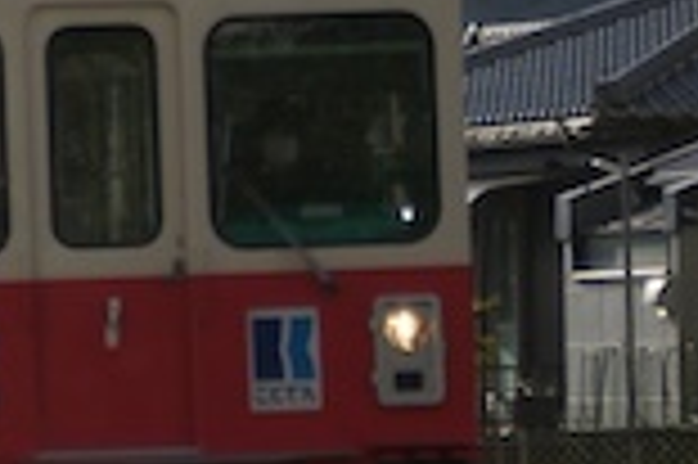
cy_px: 160
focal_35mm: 453
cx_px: -216
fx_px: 8774
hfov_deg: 4.5
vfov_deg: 3.0
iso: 400
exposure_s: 1/4000
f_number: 5.6
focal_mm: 78
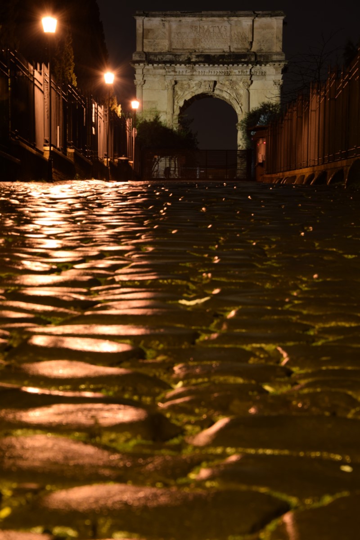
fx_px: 1575
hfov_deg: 13.0
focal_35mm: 105
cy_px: 270
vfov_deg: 19.5
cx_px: 180
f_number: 9
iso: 200
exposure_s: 5
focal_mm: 70
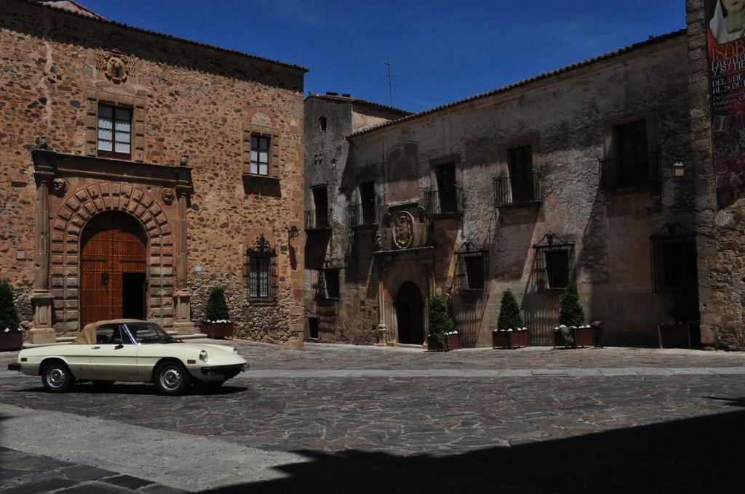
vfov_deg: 38.3
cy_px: 247
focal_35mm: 34
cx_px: 372
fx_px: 713
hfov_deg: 55.2
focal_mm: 23
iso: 1000
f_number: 16
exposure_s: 1/1000
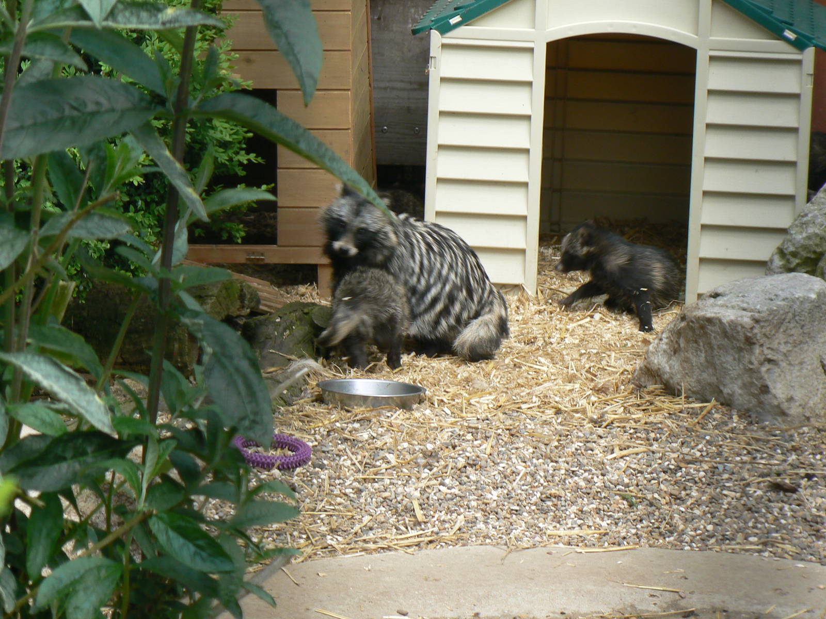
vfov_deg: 9.5
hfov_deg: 12.6
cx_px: 413
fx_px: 3746
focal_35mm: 157
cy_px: 310
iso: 80
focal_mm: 26.2
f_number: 4.5
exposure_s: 1/100
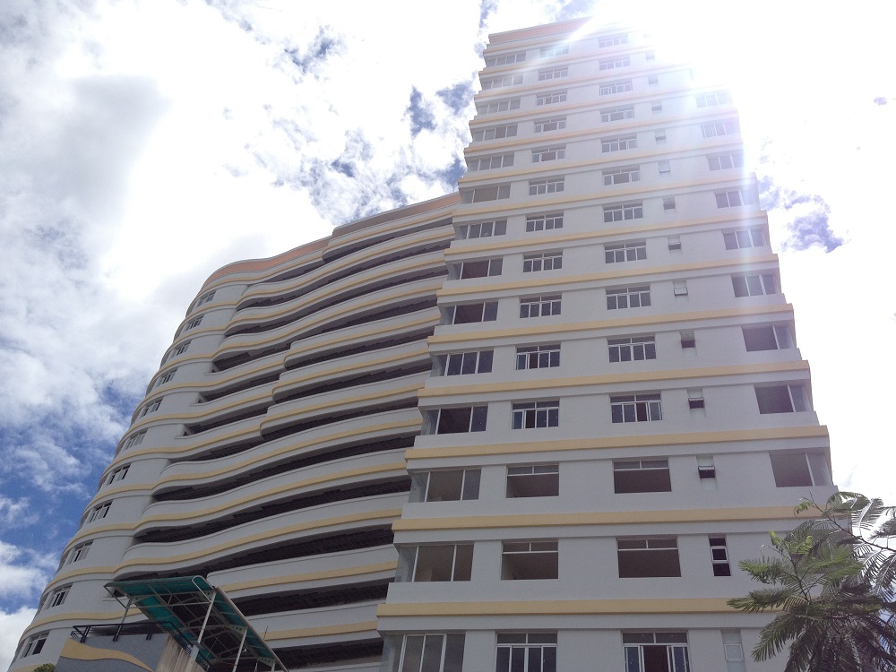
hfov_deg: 52.6
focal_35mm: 35
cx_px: 448
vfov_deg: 40.7
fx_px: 906
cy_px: 336
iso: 50
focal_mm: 4.28
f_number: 2.4
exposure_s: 1/2907
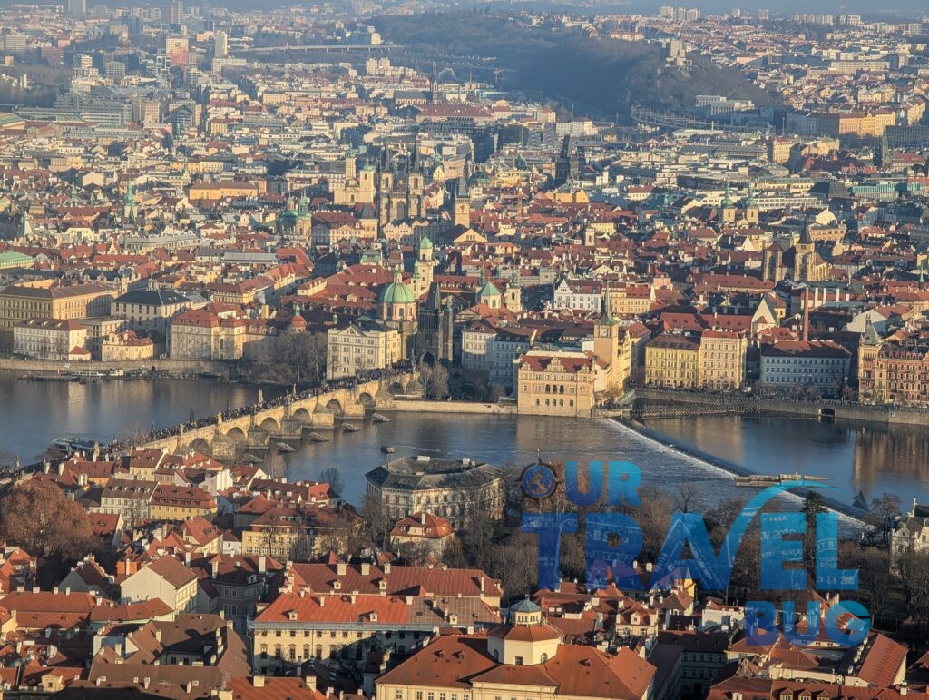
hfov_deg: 17.9
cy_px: 350
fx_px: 2956
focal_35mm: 110
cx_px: 464
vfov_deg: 13.5
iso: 44
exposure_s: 1/780
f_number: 2.8
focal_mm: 17.91
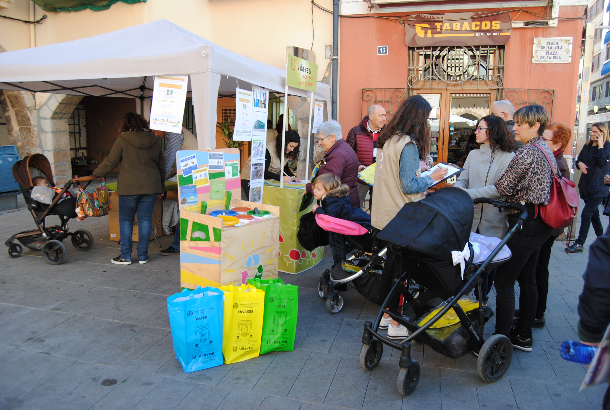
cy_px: 205
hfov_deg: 67.3
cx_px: 305
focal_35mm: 27
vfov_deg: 48.1
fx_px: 458
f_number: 5.6
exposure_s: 1/125
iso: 180
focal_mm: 18
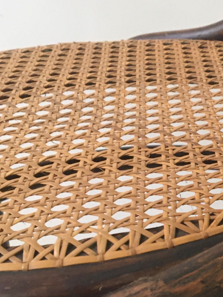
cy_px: 195
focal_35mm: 75
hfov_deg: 18.7
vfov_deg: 25.9
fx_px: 644
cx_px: 259
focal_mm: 4.15
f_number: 2.2
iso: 200
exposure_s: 1/33
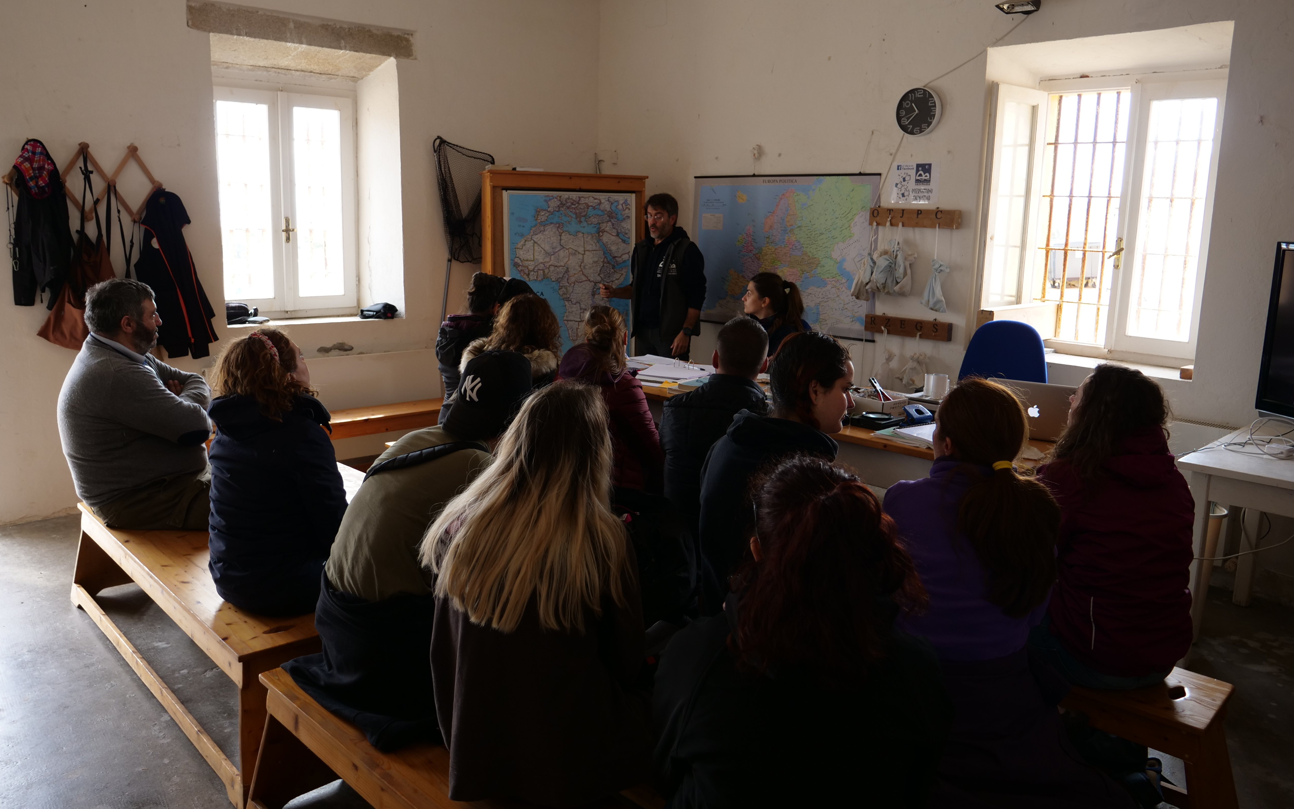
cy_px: 386
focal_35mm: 26
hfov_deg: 70.4
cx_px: 643
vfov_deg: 47.6
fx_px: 917
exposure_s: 1/80
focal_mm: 12
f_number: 2.8
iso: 200
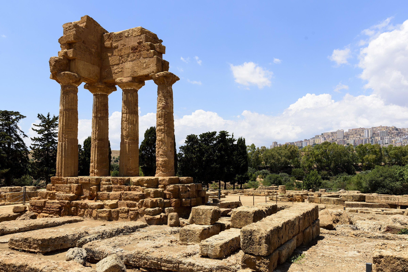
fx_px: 323
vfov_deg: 45.7
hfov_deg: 64.6
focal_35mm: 28
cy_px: 136
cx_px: 204
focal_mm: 19
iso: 100
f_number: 11
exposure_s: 1/160
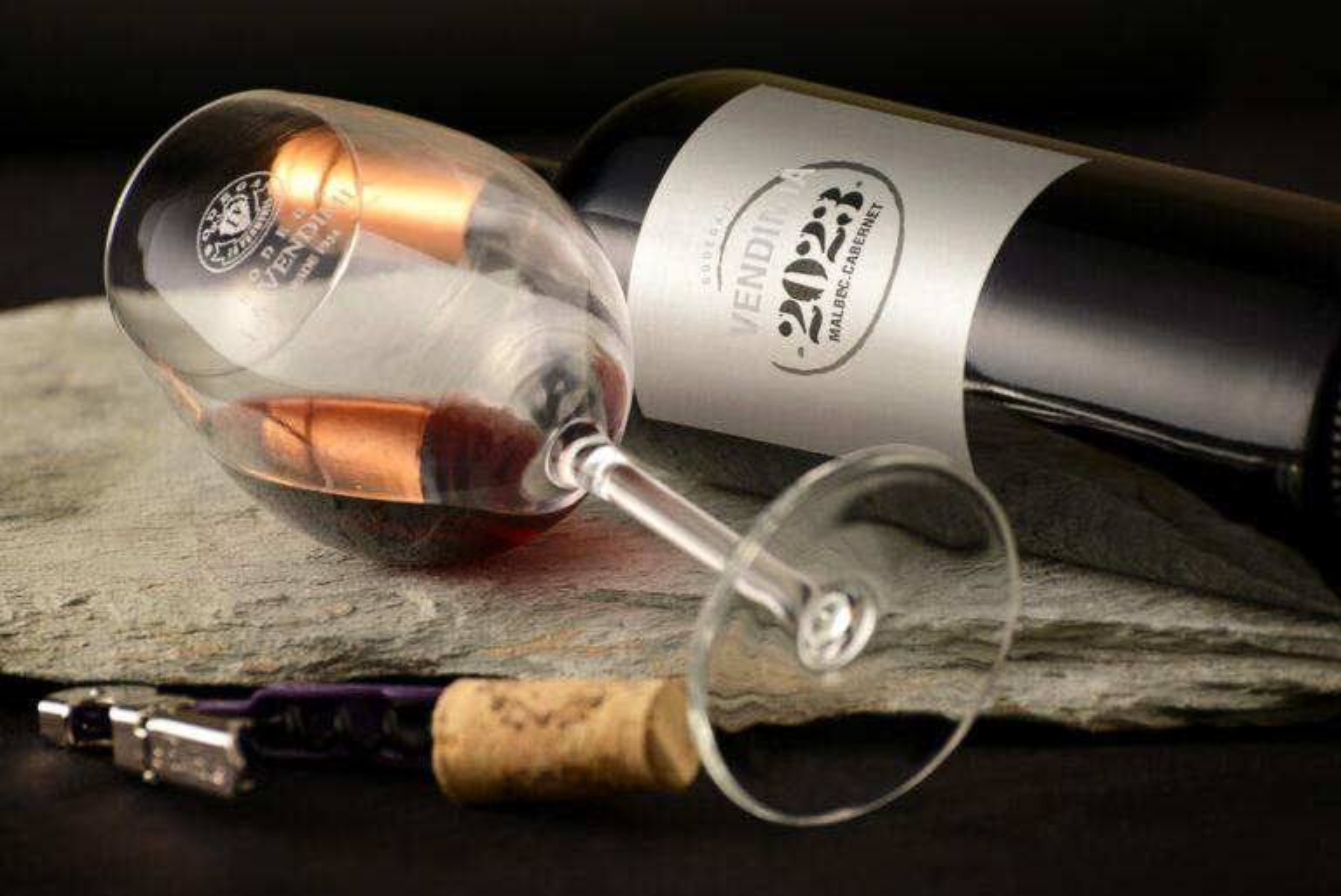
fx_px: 6709
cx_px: 670
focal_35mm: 180
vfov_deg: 7.6
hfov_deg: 11.4
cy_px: 448
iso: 640
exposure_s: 1/6
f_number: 9
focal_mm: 180
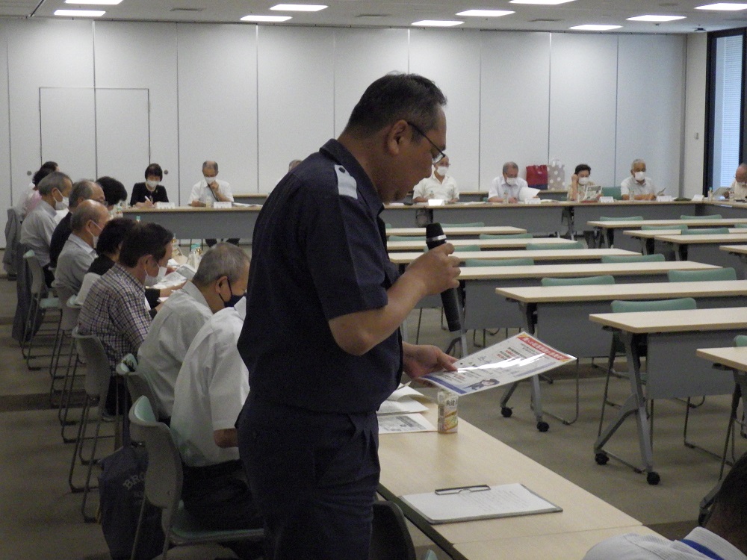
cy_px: 280
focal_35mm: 62
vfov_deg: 23.7
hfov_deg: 31.2
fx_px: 1338
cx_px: 374
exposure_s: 1/80
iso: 500
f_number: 4.6
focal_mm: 11.1
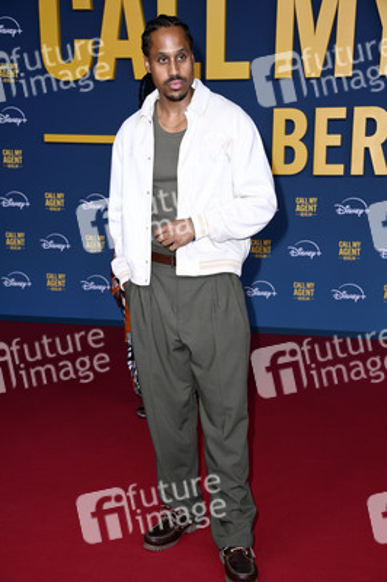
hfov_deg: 21.9
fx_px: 1001
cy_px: 291
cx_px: 194
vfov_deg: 32.4
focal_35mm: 62
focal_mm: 62
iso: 800
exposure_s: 1/200
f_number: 5.6
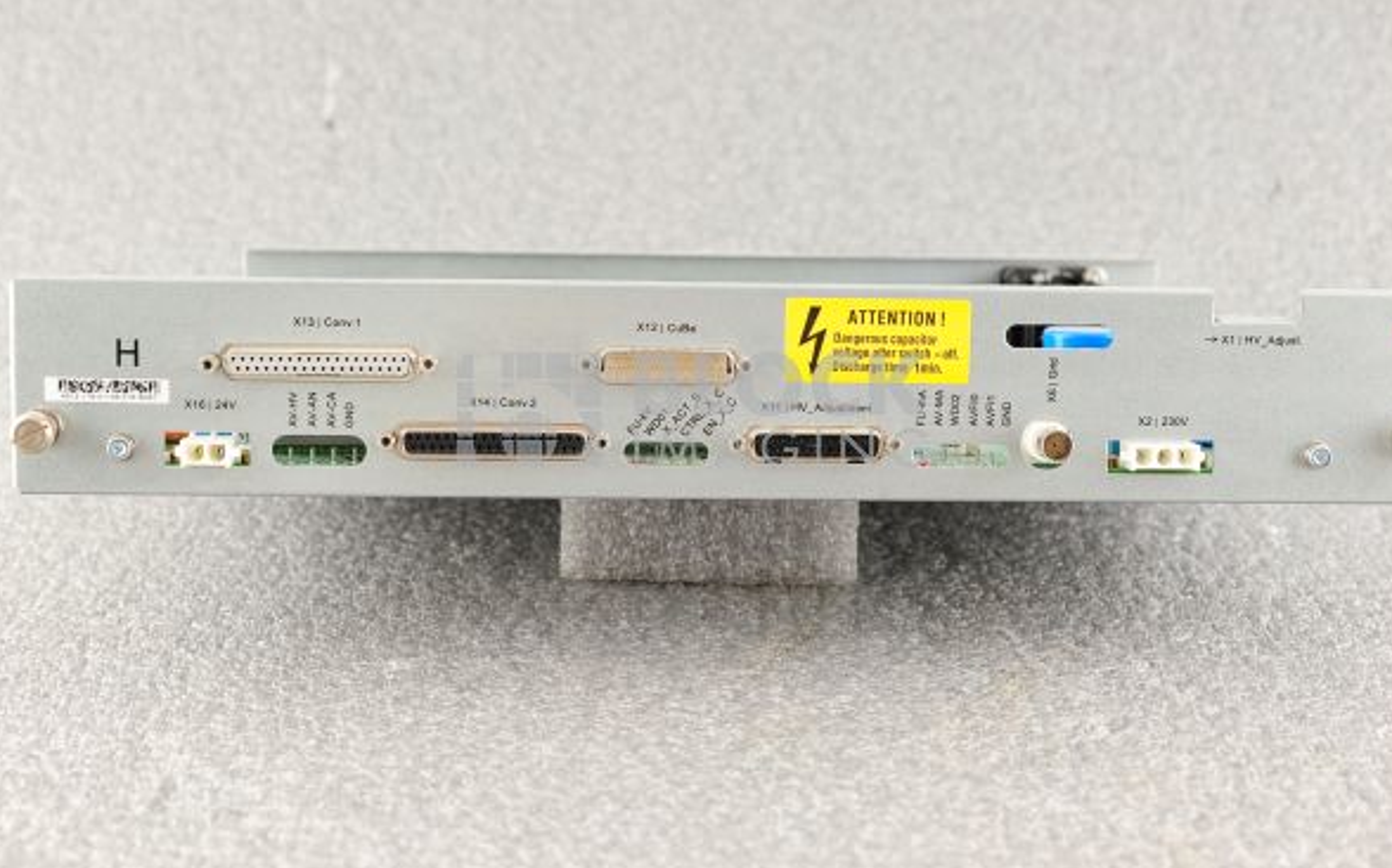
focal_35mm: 52
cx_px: 694
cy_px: 410
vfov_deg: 24.8
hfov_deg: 38.9
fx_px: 1972
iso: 1600
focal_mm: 50
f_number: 7.1
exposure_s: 1/125
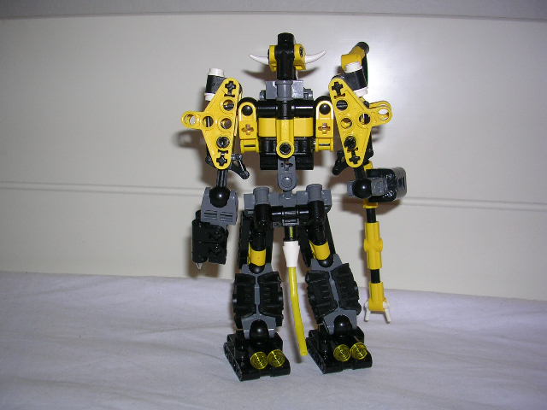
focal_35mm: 38
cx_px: 274
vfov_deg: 37.7
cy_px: 205
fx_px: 600
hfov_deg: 49.0
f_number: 2.8
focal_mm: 5.8
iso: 50
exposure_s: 1/60.1
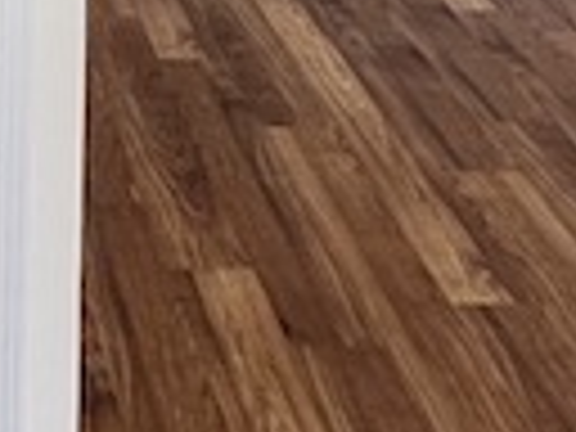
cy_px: -486
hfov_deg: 21.4
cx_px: -207
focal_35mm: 81
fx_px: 1348
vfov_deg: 14.4
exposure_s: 1/60
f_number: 1.8
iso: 160
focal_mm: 1.57
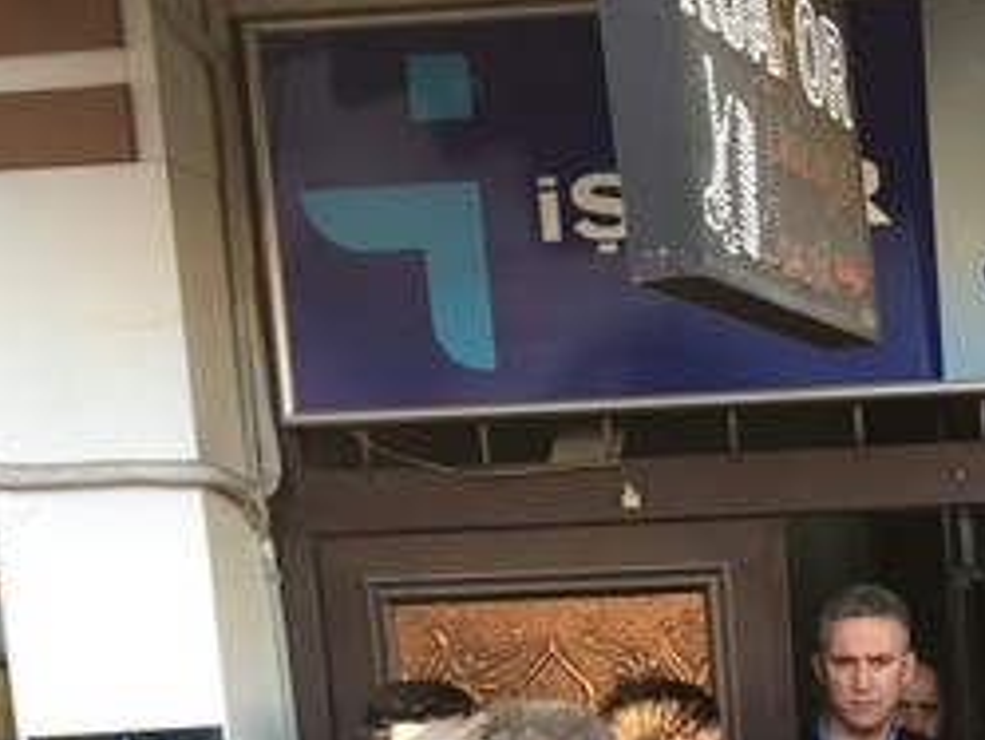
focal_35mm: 78
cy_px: 981
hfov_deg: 23.3
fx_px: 2221
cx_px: 1123
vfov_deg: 17.6
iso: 32
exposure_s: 1/50
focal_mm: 4.15
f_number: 2.2
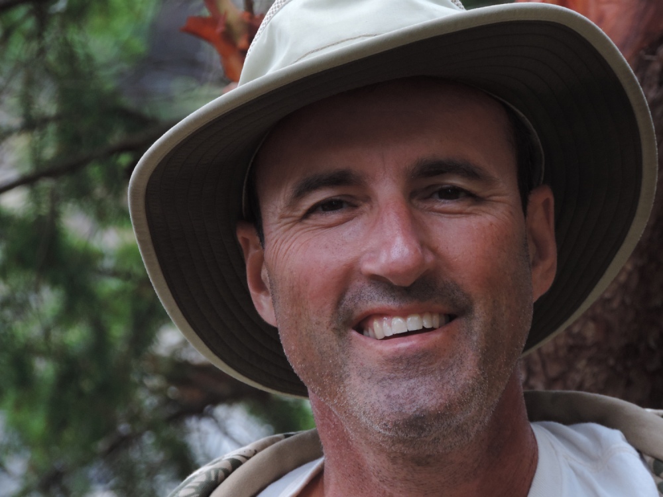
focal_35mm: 470
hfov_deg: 4.2
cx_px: 332
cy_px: 248
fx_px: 9002
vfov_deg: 3.2
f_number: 4.9
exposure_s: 1/250
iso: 400
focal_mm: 83.8
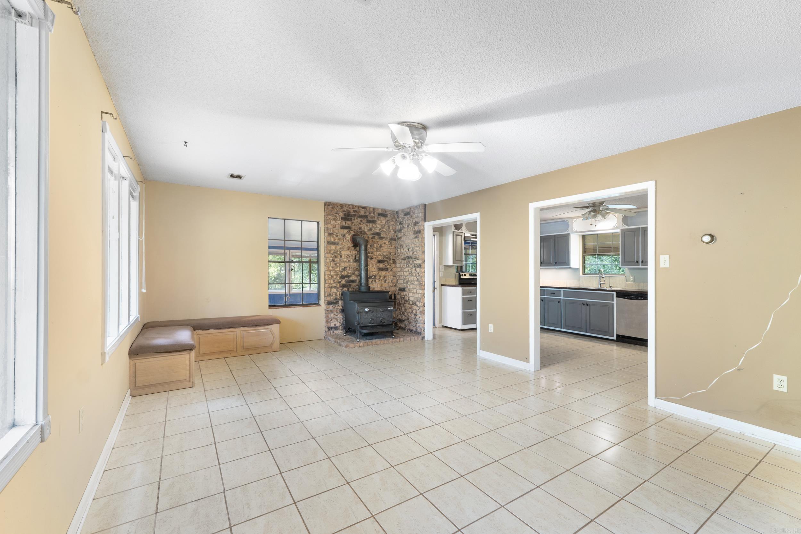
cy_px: 267
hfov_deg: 100.4
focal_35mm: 15
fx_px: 334
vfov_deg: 77.3
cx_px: 400
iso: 200
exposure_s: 2.5
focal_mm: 10
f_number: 9
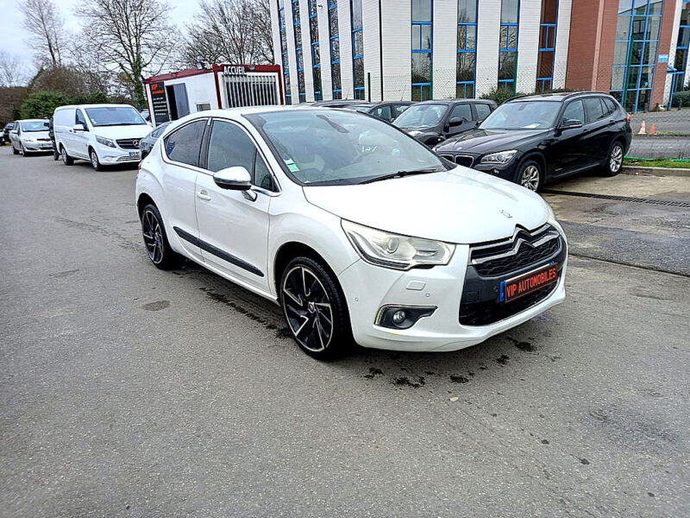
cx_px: 345
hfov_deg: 69.4
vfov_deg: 54.9
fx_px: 498
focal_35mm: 25
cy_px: 259
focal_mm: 4.6
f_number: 2
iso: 32
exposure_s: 1/100
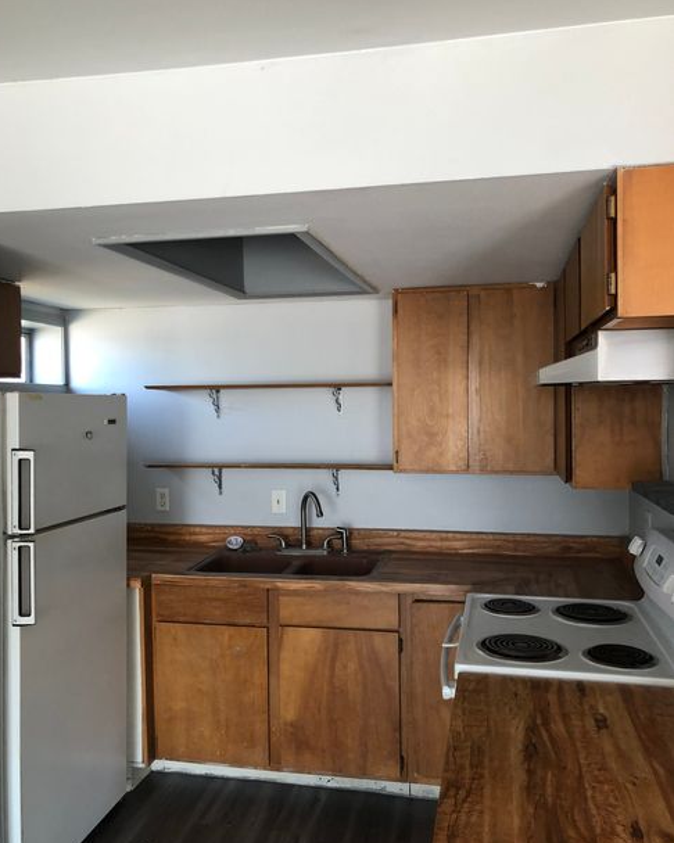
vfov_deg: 58.8
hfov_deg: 48.5
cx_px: 329
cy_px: 435
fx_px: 748
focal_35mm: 30
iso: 32
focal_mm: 4
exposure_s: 1/30
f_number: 1.8
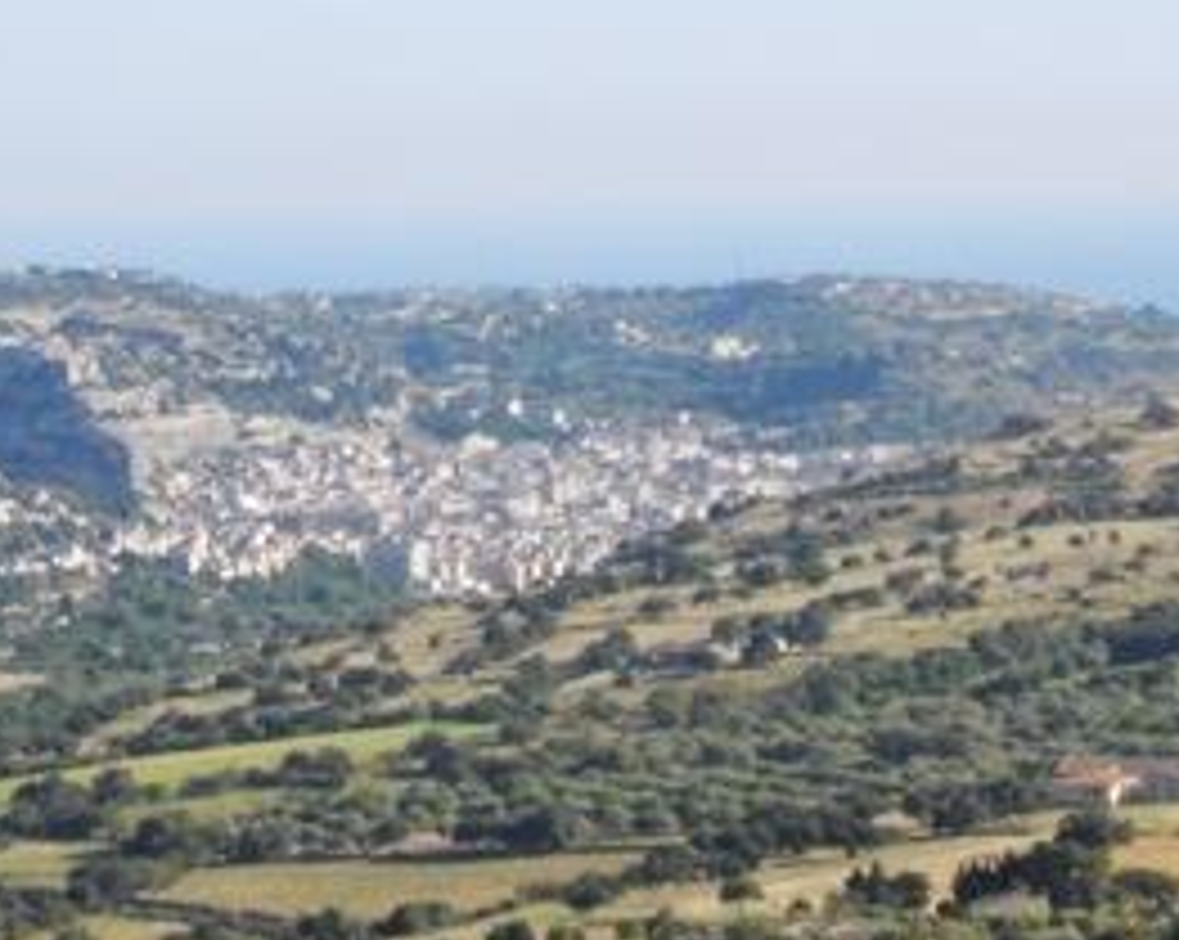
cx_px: 477
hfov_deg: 7.5
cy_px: 531
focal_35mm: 258
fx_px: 8993
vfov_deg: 6.0
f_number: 5.9
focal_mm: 19.6
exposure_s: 1/320
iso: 80
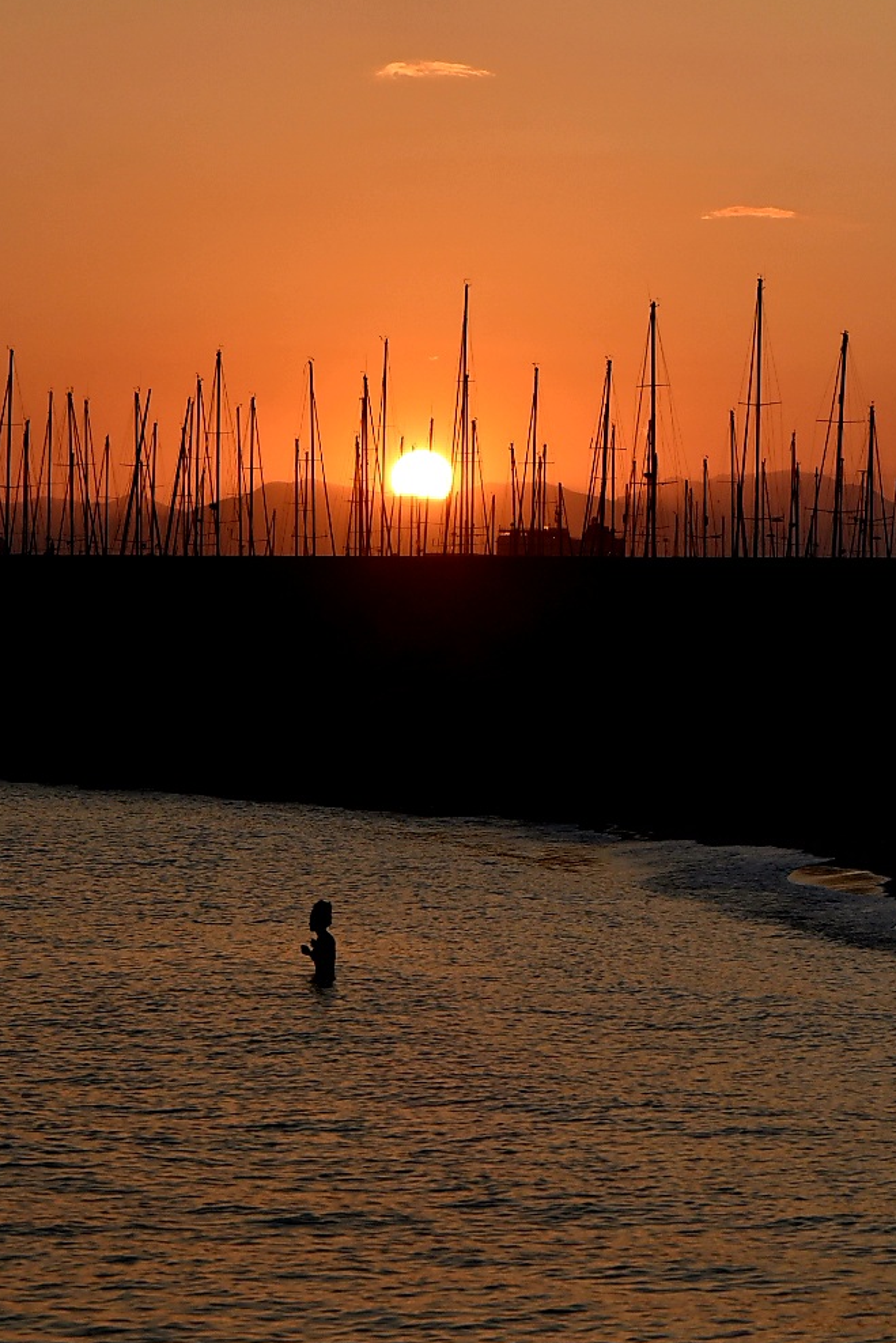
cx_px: 451
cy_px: 678
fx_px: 6120
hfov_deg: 8.4
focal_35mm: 164
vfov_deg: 12.5
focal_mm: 100
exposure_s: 1/5000
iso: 1000
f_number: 6.3
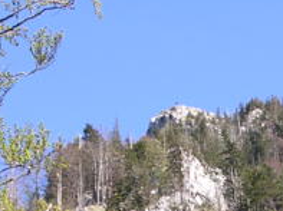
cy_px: 273
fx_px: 1461
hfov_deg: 11.0
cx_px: 284
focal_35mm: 179
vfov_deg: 8.2
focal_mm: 9.1
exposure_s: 1/292
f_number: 3.4
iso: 100
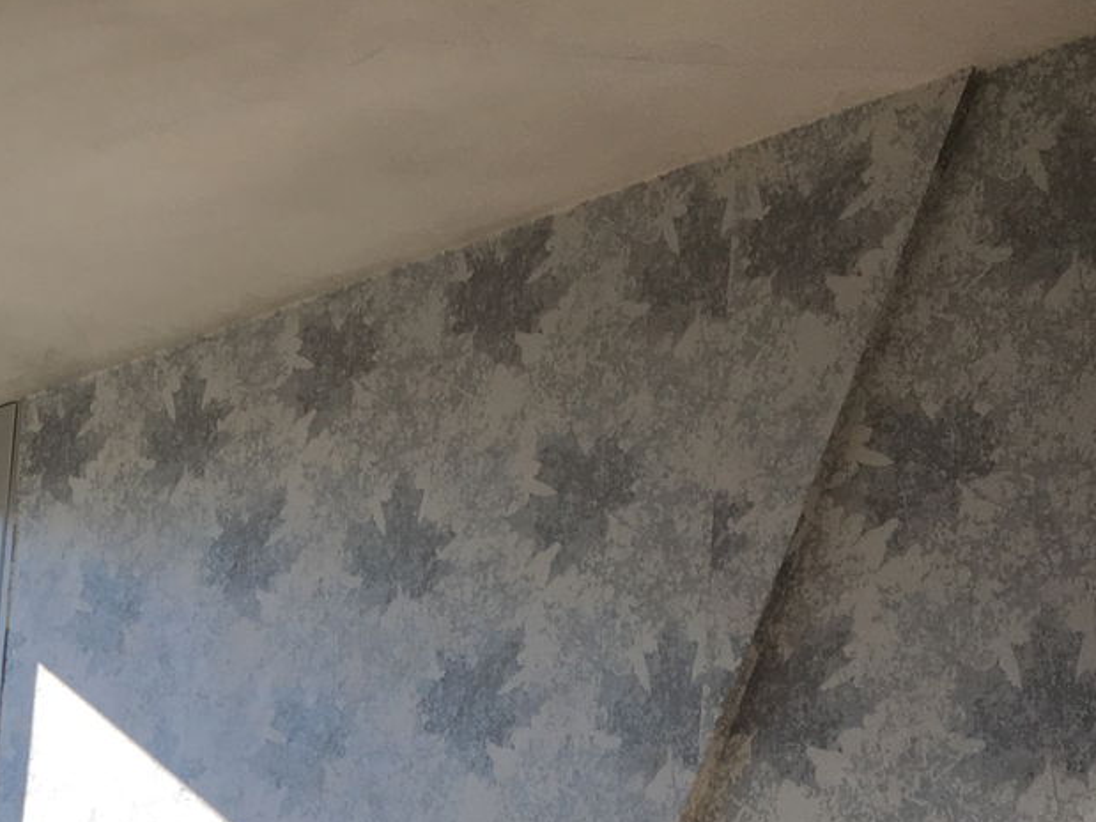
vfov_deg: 18.5
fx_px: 2374
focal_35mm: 75
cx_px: 48
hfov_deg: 25.0
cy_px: 1013
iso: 25
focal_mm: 4.15
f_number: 2.2
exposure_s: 1/541
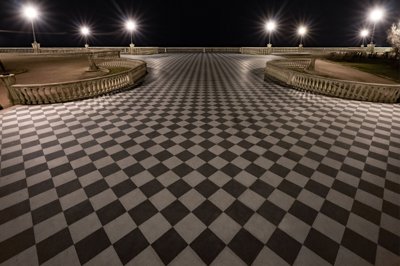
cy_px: 133
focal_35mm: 15
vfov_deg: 77.3
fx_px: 167
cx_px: 200
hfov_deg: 100.4
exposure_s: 1/15
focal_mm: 15
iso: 6400
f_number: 4.5
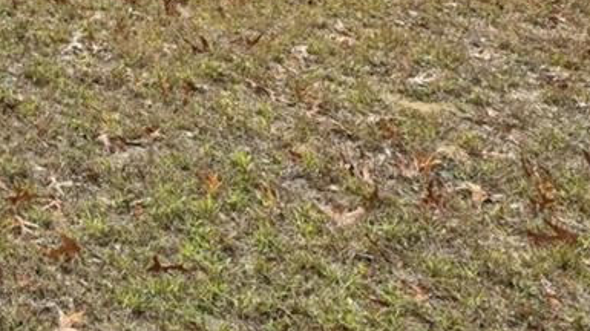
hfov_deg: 20.1
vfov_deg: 15.0
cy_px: -380
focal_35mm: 61
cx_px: -552
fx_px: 954
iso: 400
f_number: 8
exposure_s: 1/1000
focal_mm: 14
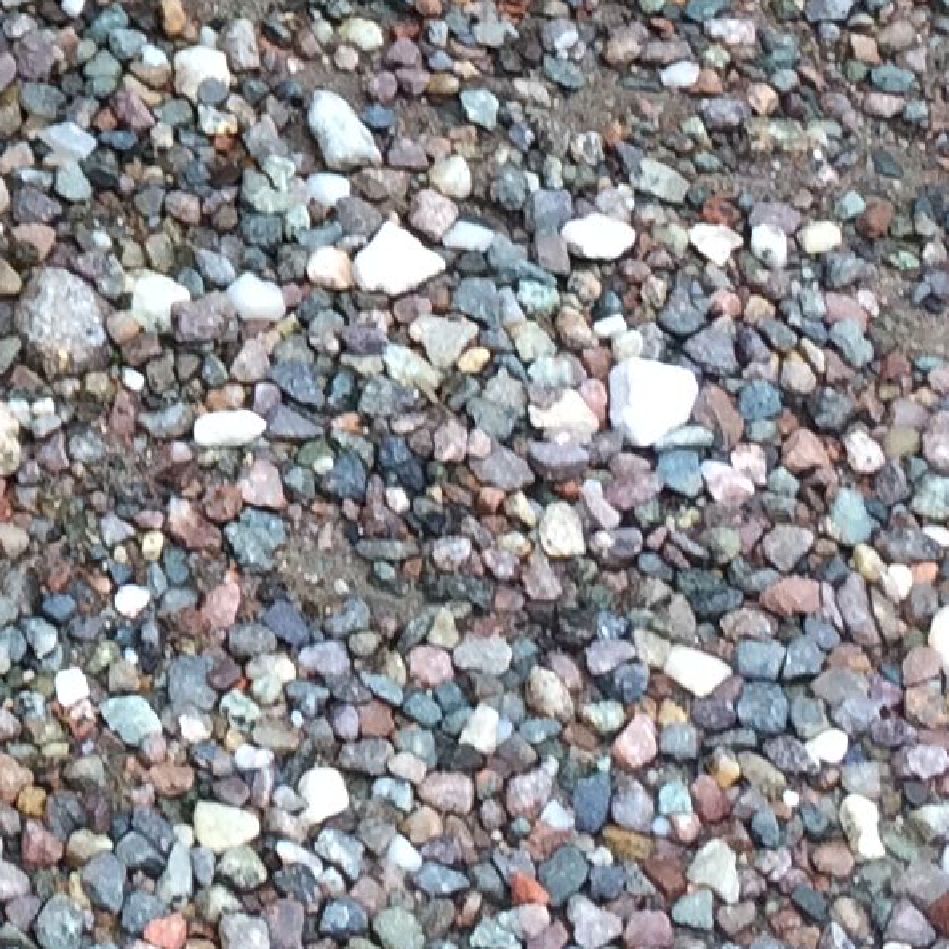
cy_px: -325
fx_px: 4373
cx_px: -632
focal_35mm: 141
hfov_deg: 11.7
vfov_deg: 12.0
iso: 32
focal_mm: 4.15
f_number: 2.2
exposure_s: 1/104
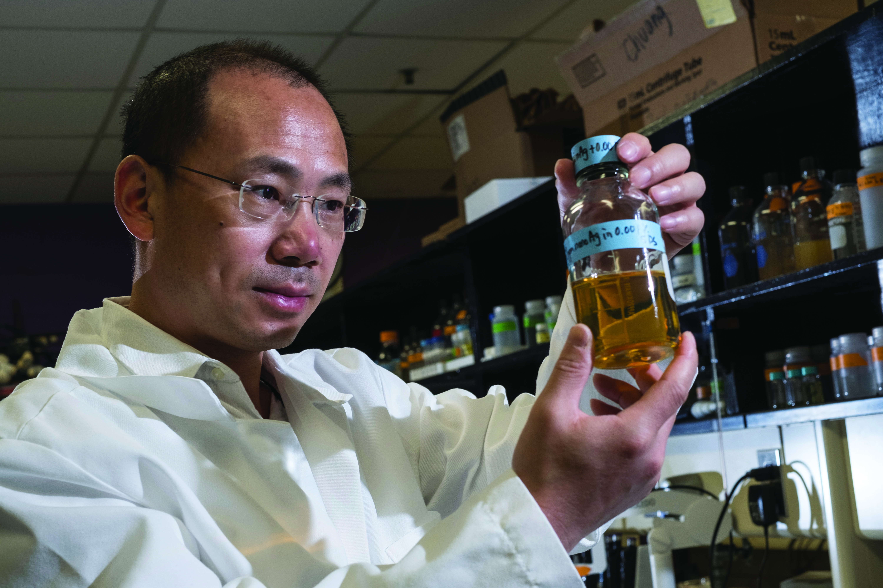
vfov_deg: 25.5
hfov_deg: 37.5
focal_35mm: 53
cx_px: 442
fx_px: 1300
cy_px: 294
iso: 400
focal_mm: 35
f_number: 5.6
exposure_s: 1/20
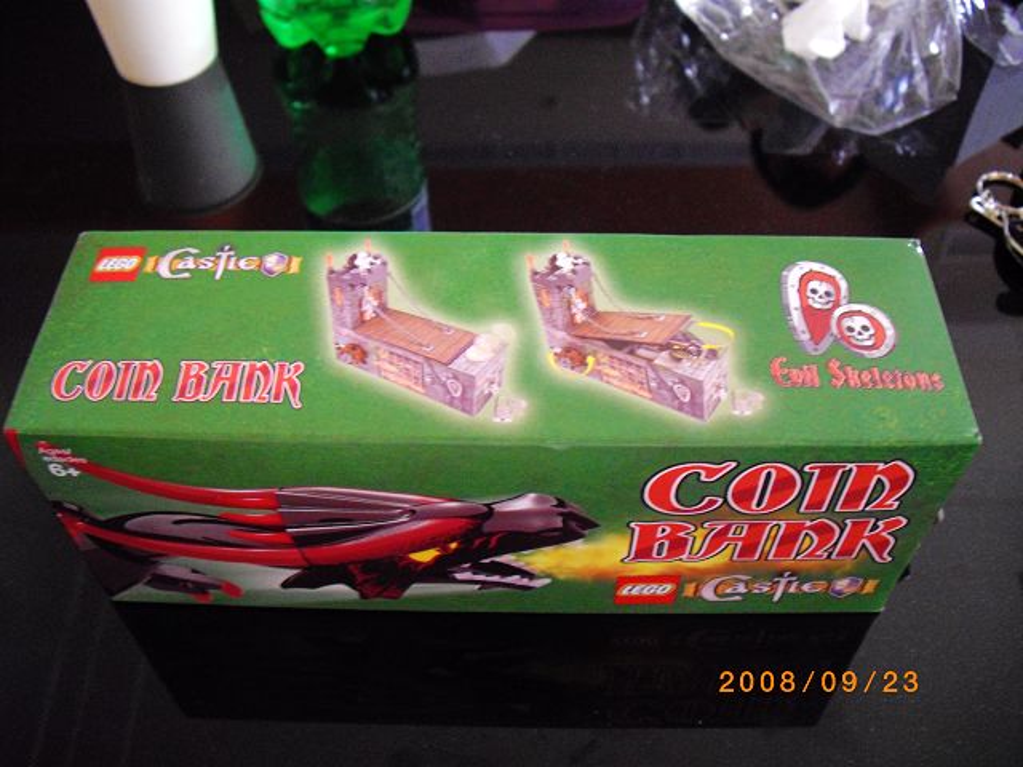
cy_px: 384
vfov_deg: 37.7
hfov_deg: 49.0
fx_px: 1123
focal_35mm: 38
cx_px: 512
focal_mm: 7.9
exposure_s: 1/25
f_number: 2.8
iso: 400
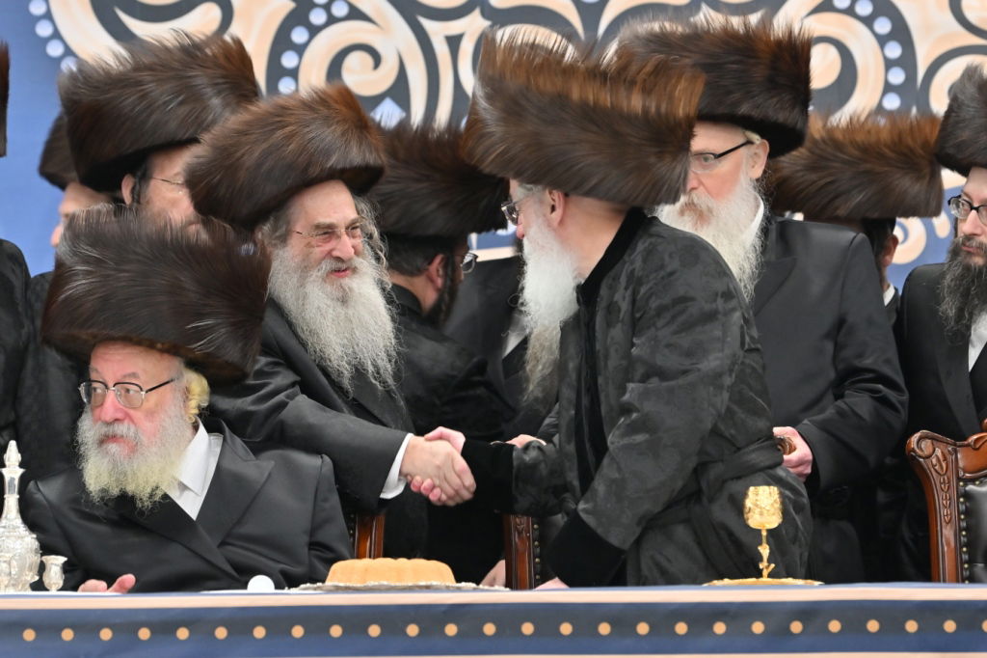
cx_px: 494
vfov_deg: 5.0
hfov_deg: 7.4
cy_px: 329
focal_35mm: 277
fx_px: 7592
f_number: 4
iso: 500
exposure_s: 1/125
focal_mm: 185
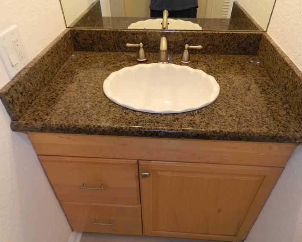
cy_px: 121
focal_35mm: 25
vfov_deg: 56.8
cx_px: 156
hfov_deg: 68.1
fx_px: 224
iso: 160
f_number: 3.4
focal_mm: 4
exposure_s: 1/30
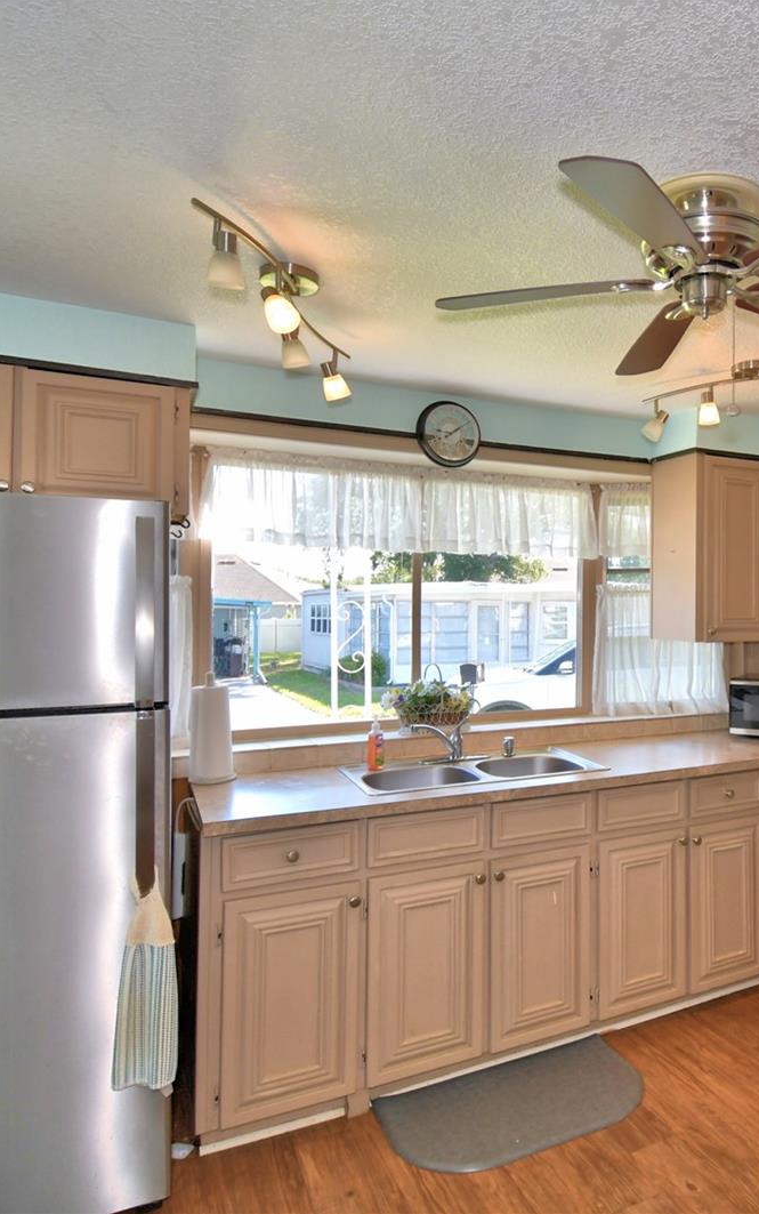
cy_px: 606
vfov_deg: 77.1
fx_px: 761
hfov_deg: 49.6
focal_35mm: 23
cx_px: 619
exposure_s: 1/80
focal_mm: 10
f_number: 4.5
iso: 100
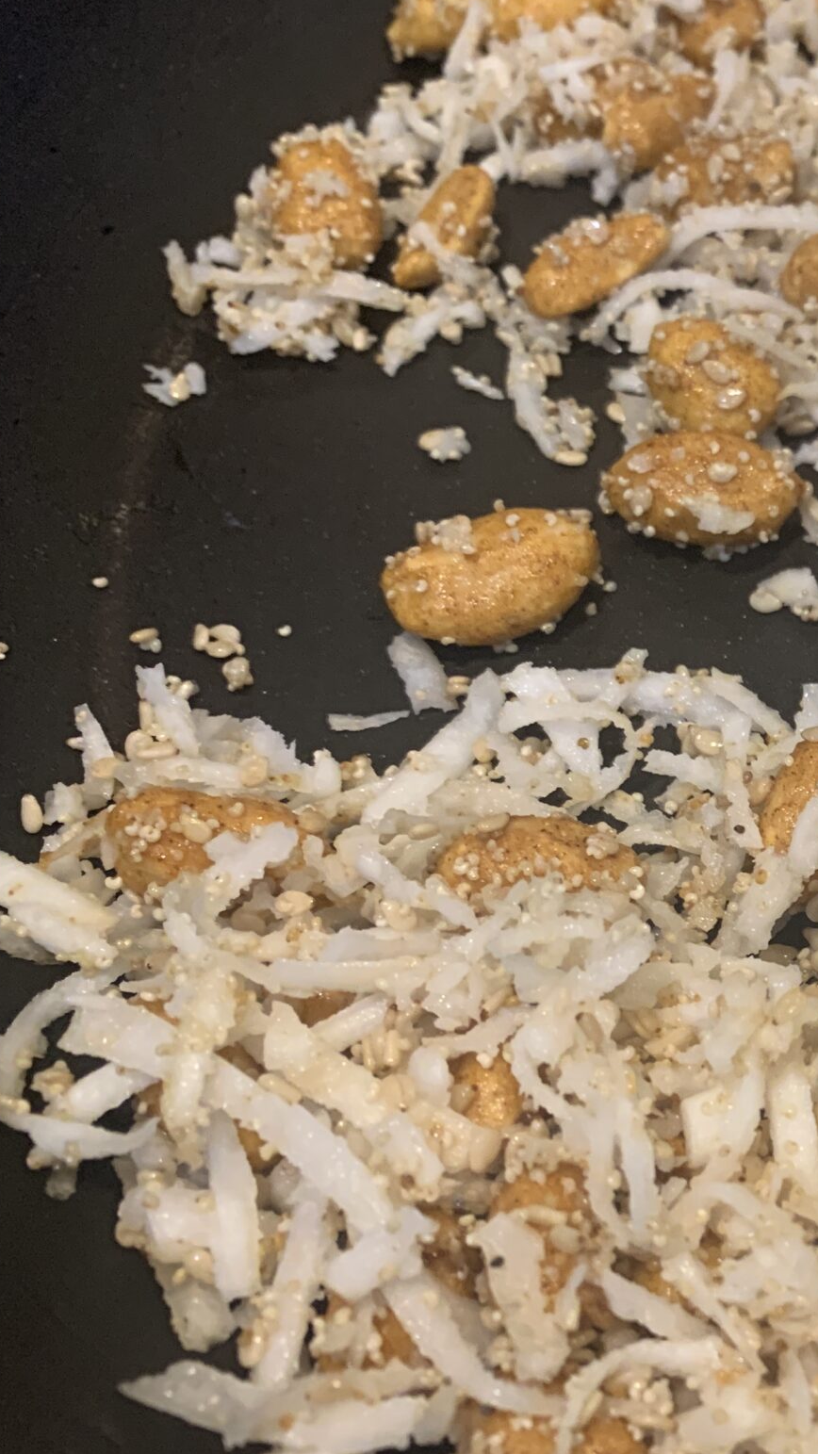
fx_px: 1812
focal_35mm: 47
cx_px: 1117
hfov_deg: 22.3
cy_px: 701
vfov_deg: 43.7
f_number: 1.8
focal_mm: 4.25
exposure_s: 1/50
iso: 200
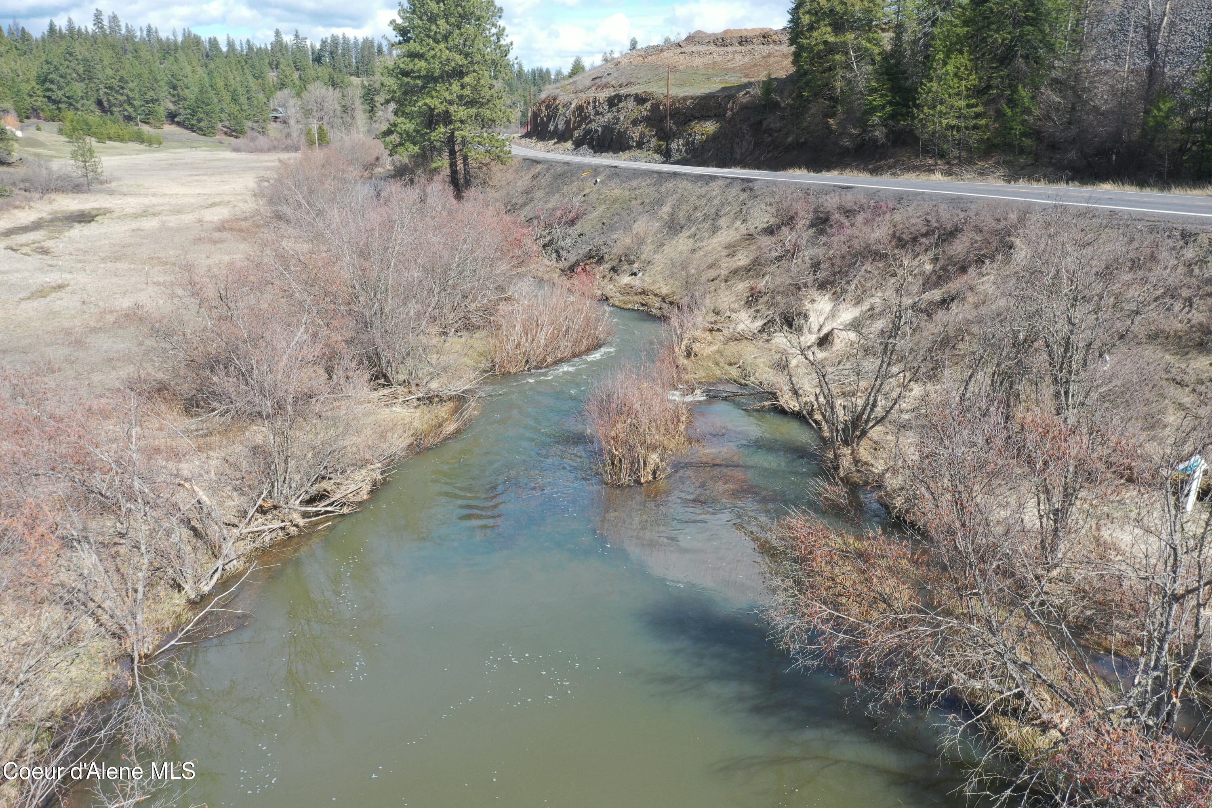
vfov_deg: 46.4
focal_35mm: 28
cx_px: 606
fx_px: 943
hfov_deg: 65.5
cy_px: 404
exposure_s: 1/320
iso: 100
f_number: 5
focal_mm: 10.26
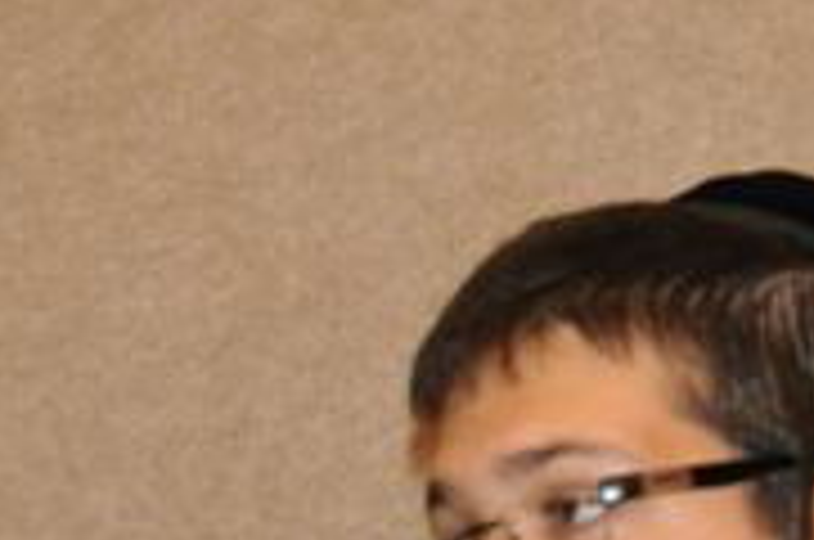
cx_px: 598
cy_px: 612
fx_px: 6139
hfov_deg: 7.6
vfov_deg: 5.0
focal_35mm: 272
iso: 800
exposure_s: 1/60
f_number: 4.2
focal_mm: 32
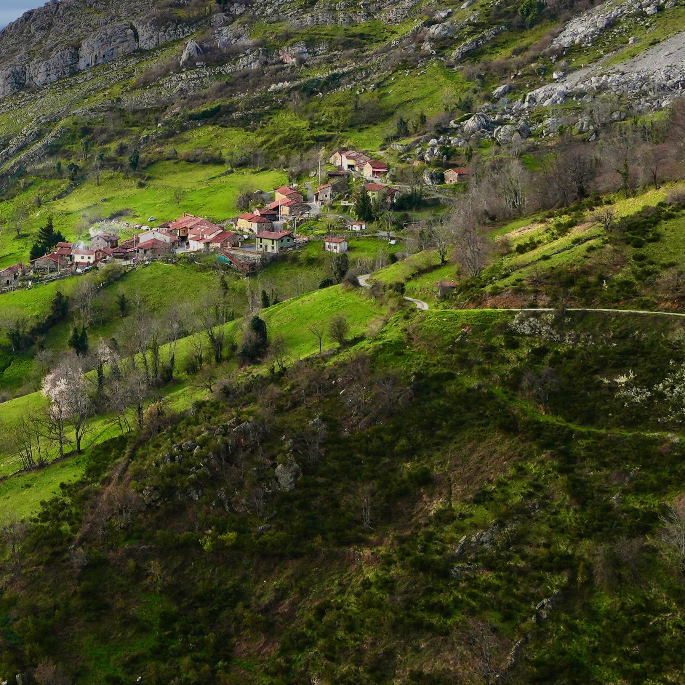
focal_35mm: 79
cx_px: -69
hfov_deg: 20.9
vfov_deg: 21.4
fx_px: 1769
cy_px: 56
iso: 100
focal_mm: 18
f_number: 8
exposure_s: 1/125
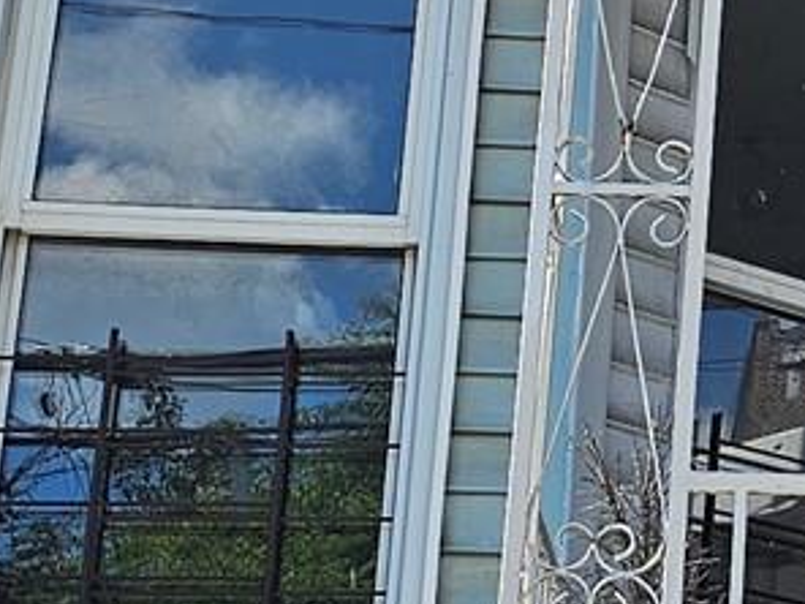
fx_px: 3698
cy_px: 57
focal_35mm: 159
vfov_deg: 9.3
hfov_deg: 12.1
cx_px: 976
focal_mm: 6.3
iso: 10
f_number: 1.7
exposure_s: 1/470
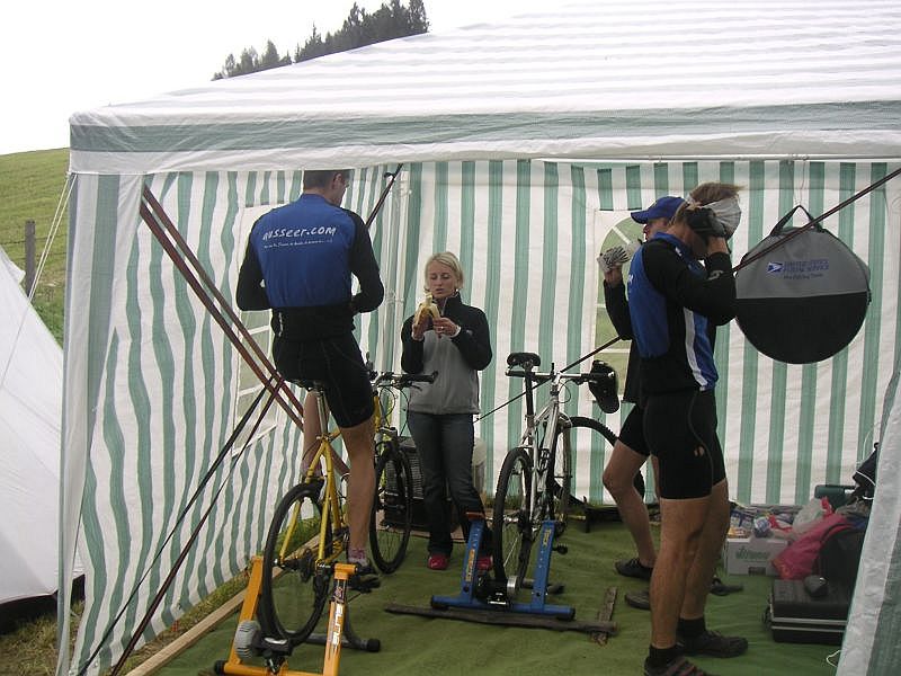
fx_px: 989
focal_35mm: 38
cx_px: 450
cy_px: 338
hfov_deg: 49.0
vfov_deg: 37.7
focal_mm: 6
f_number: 2.8
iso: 50
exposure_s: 1/90
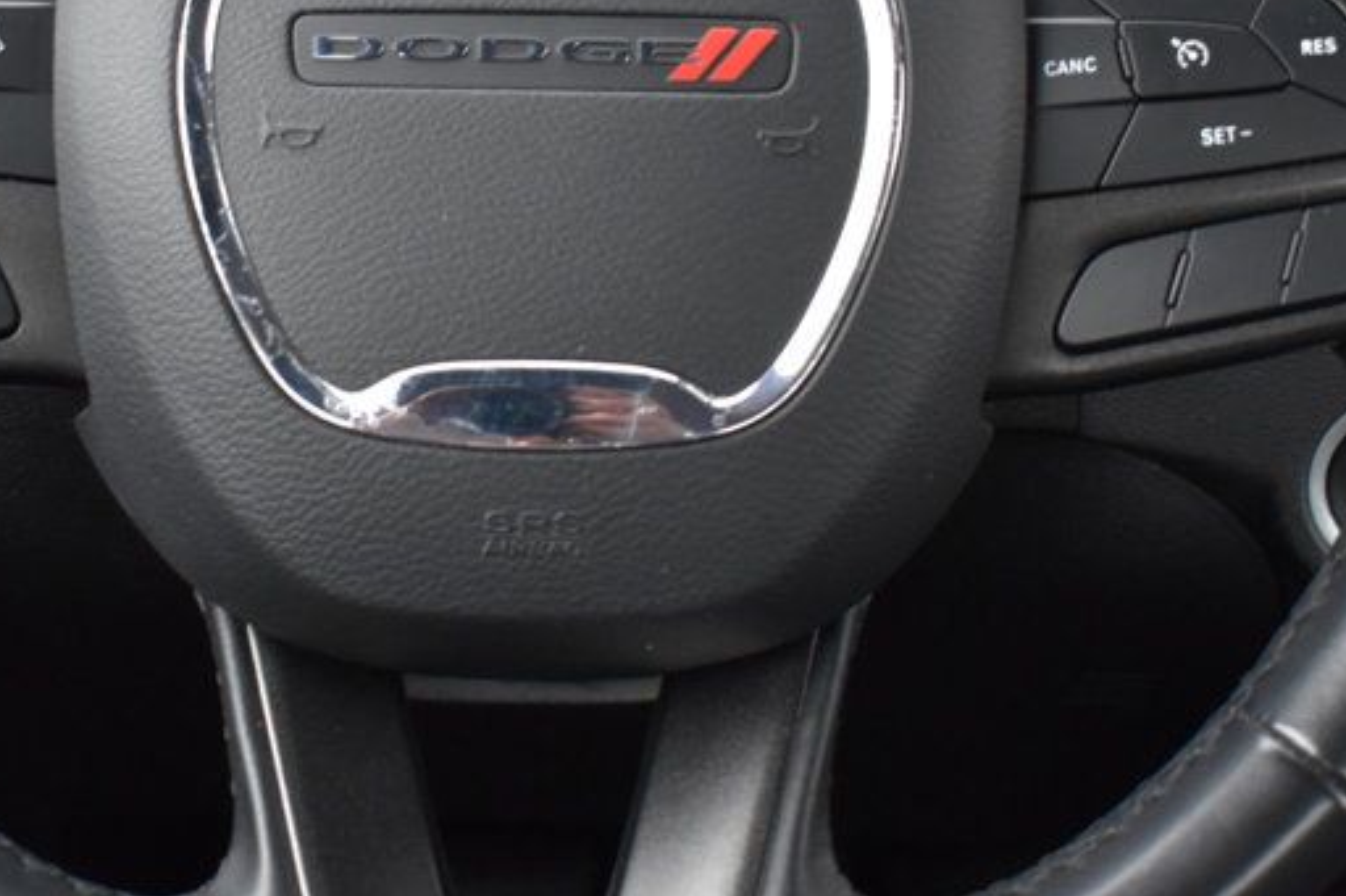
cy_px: 281
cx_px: 555
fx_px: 2579
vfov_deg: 19.6
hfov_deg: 29.2
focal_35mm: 69
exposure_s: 1/15
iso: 1600
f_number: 6.3
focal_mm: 23
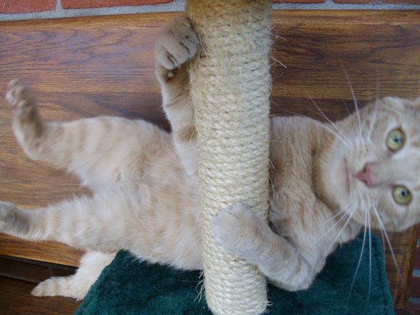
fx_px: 437
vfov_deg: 39.7
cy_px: 158
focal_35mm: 36
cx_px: 210
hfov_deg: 51.4
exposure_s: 1/80
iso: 160
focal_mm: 6
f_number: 2.7
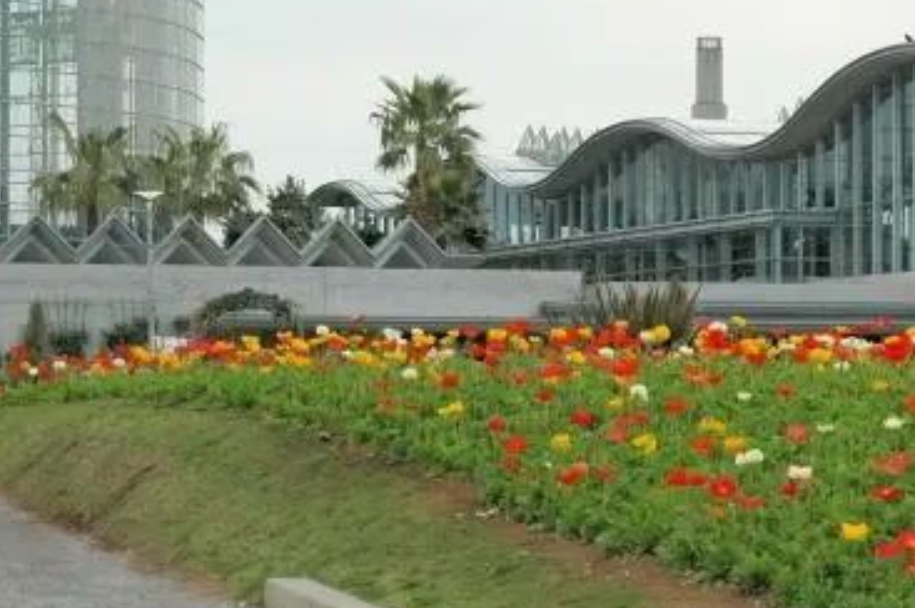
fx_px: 3987
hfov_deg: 13.1
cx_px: 486
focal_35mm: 157
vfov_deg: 8.7
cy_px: 229
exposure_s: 1/125
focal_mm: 48
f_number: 5.6
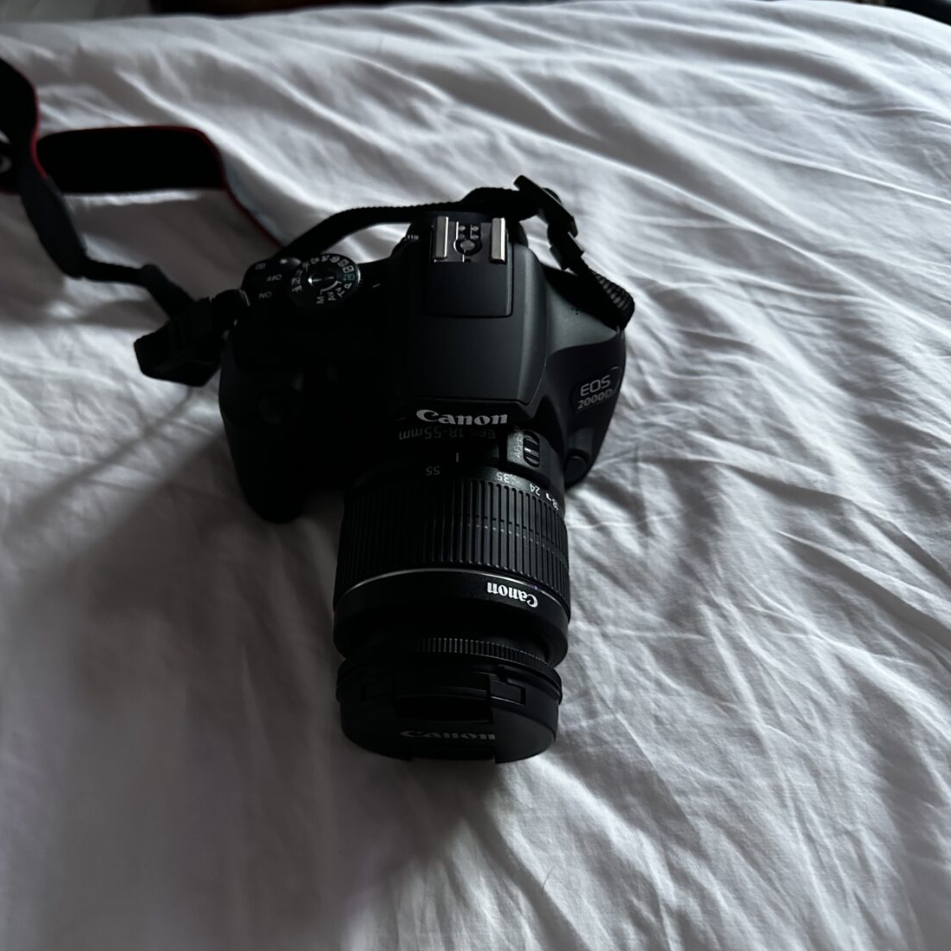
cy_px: 483
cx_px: 392
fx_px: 901
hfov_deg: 55.3
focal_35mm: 29
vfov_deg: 55.6
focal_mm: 6.86
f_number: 1.78
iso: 1000
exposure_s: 1/40
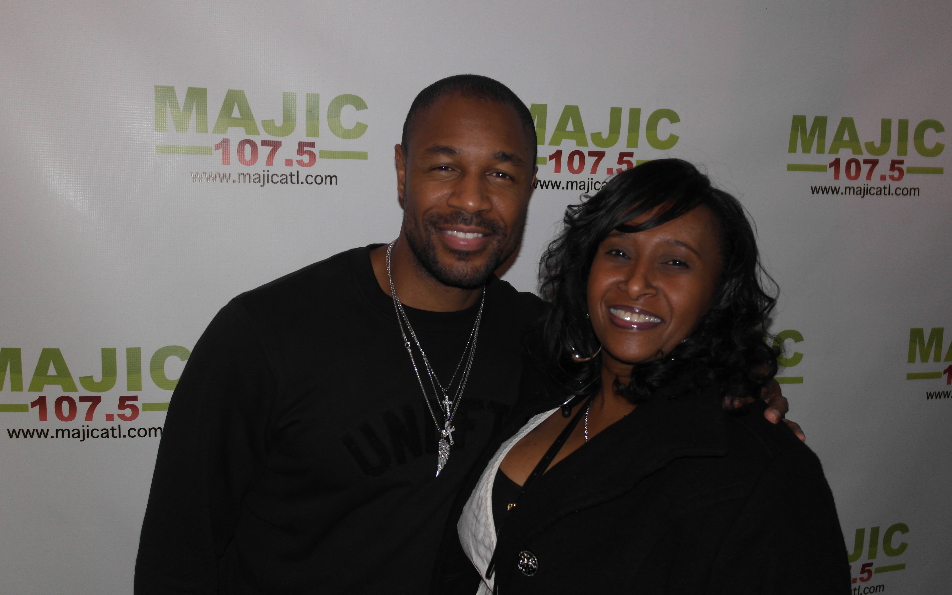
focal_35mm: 37
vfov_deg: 34.4
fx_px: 960
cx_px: 478
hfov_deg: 52.7
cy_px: 312
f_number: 4
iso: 400
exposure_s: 1/50
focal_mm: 24
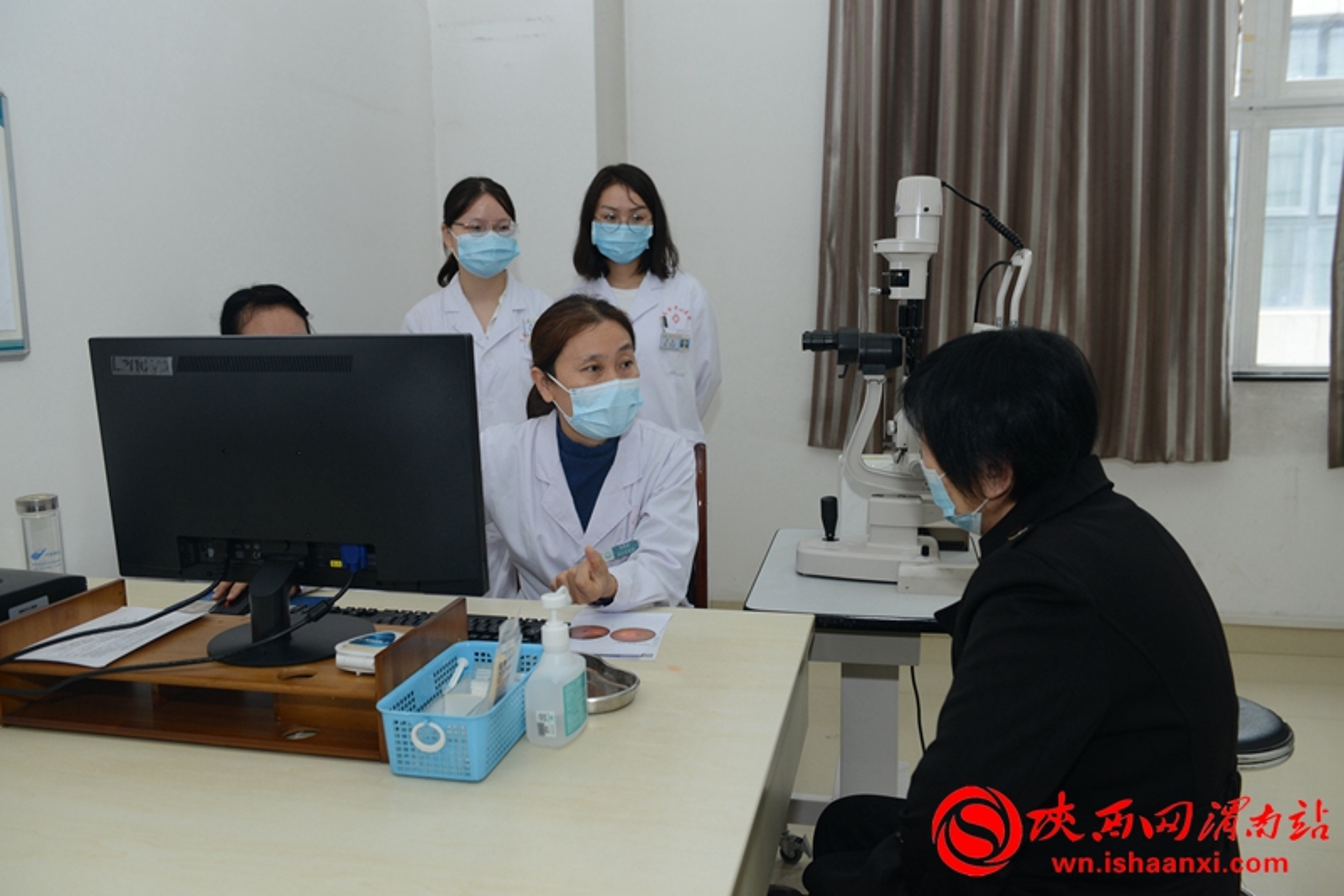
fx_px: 1157
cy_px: 448
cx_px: 672
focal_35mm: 31
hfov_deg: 60.3
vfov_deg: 42.3
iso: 400
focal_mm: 31
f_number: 4
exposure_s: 1/60
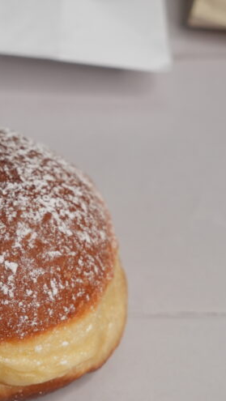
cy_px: 272
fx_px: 2117
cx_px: -66
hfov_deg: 6.1
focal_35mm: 199
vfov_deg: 10.8
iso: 640
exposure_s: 1/200
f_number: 6.3
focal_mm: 70
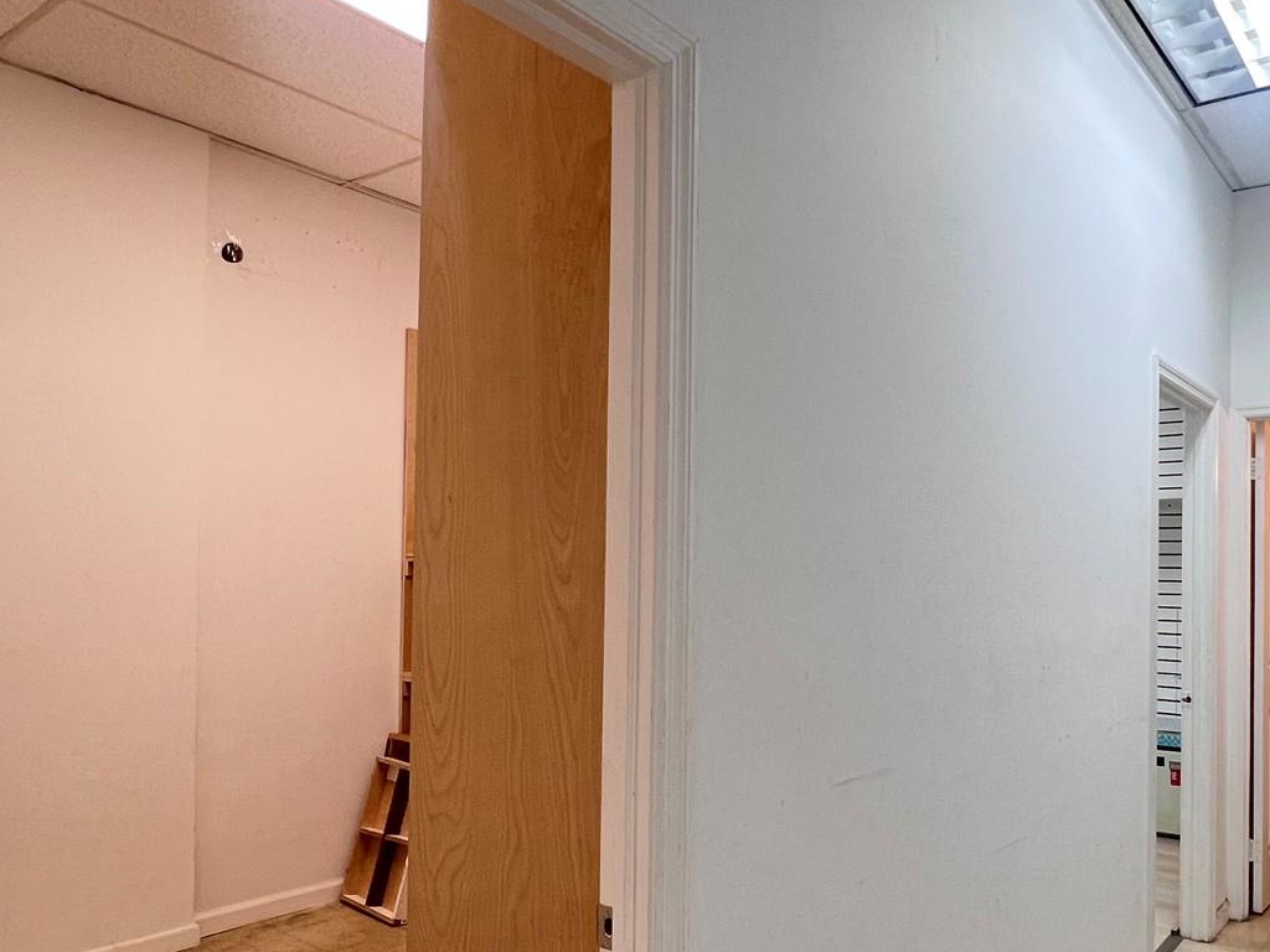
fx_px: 954
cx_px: 815
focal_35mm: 26
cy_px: 564
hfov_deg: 66.0
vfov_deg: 52.8
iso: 125
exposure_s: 1/60
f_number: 1.8
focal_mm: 1.57
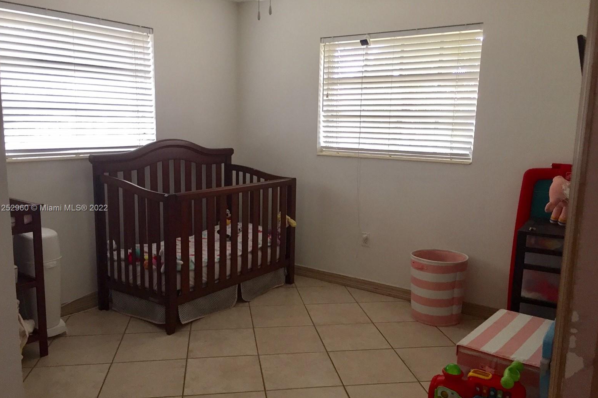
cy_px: 209
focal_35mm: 31
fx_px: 515
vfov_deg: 42.3
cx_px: 292
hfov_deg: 60.3
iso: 40
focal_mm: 4.15
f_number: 2.2
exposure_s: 1/30
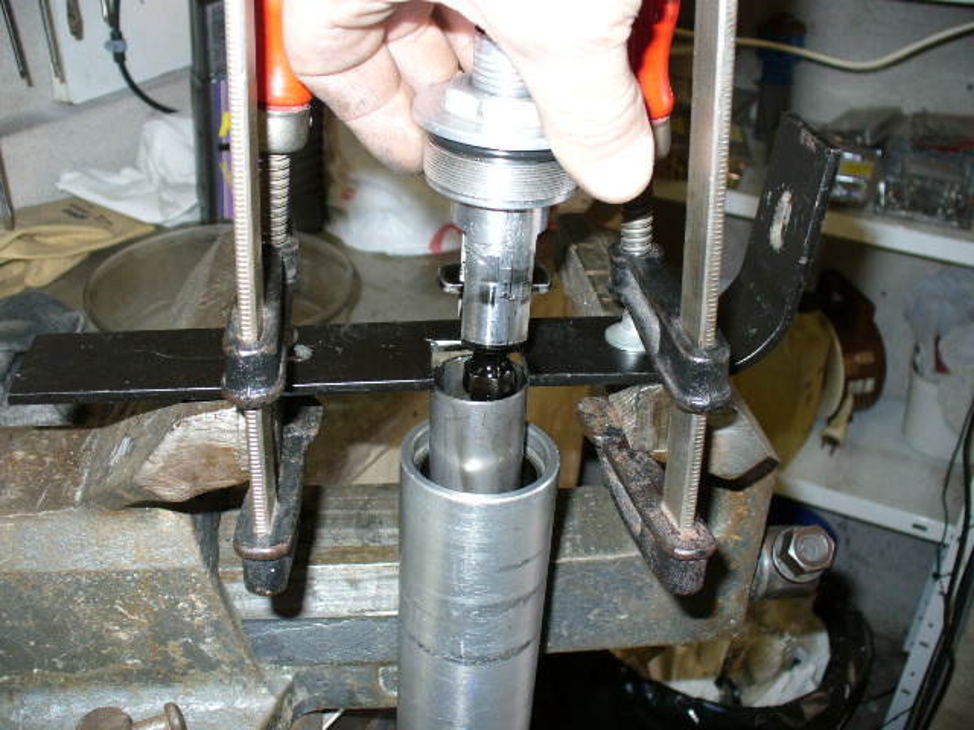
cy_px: 365
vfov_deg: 38.7
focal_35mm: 37
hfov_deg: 50.1
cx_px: 487
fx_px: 1041
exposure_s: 1/30
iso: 100
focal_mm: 6.1
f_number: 2.8
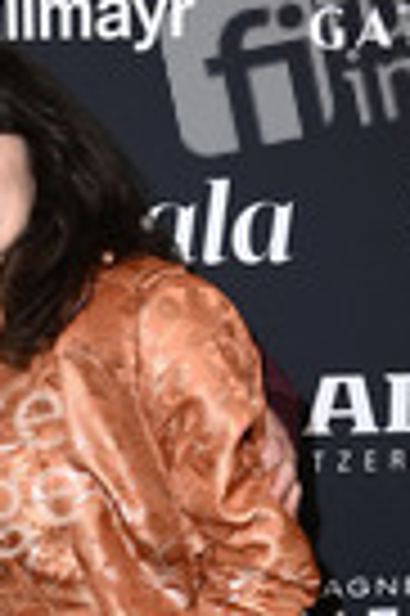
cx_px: -18
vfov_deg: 19.0
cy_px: 724
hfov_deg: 13.2
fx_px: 1747
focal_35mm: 102
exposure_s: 1/250
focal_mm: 35
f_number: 5.6
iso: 500
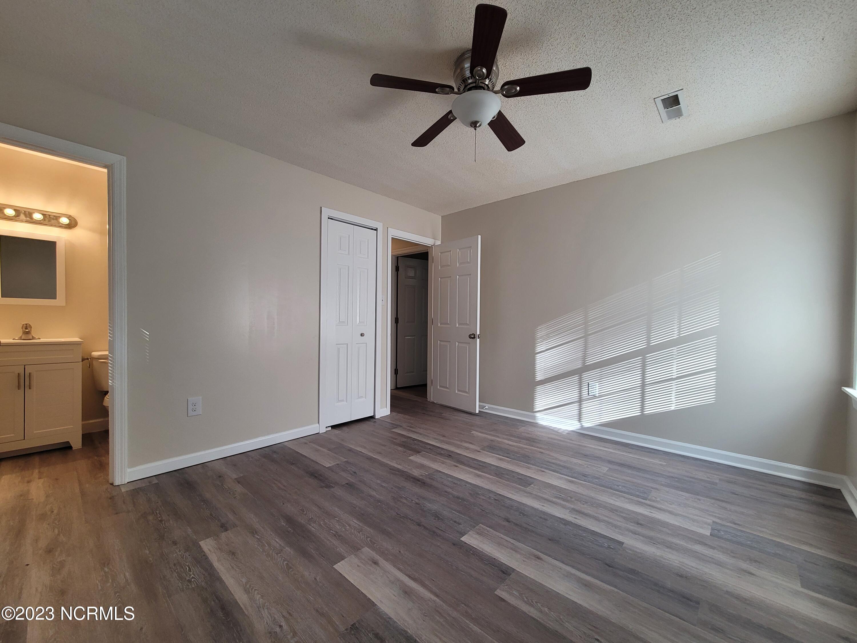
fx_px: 322
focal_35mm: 13
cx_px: 428
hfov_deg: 106.2
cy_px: 322
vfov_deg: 89.9
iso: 125
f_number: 2.2
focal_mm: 2.2
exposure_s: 1/60
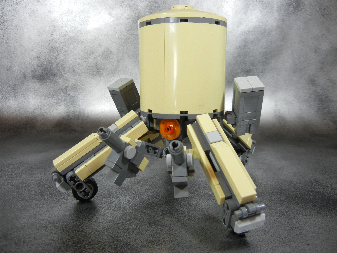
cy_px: 126
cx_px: 168
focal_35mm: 30
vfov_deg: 46.8
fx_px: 292
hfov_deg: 60.0
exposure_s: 1/65
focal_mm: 5.4
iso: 400
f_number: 3.5
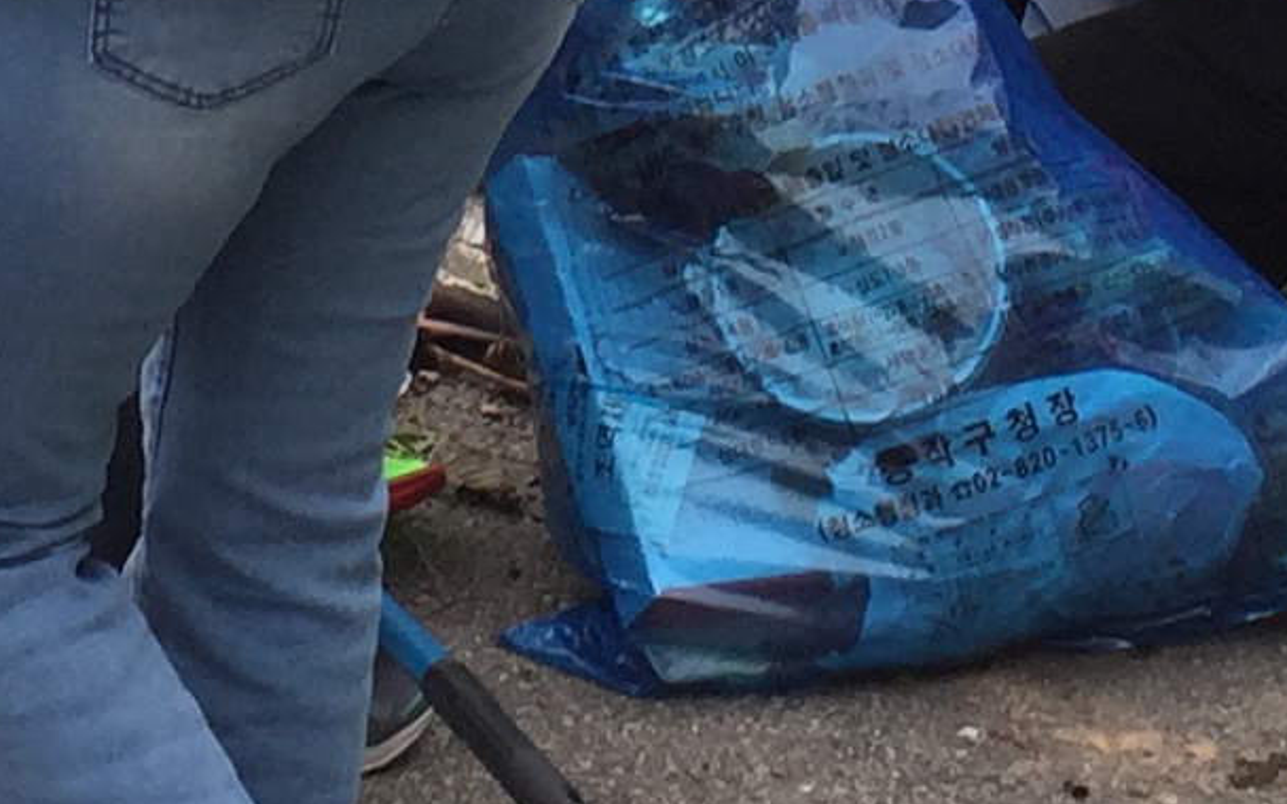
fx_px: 5787
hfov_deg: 12.7
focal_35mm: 165
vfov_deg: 7.7
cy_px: -709
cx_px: 533
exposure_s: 1/842
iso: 32
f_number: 2.2
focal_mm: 4.15
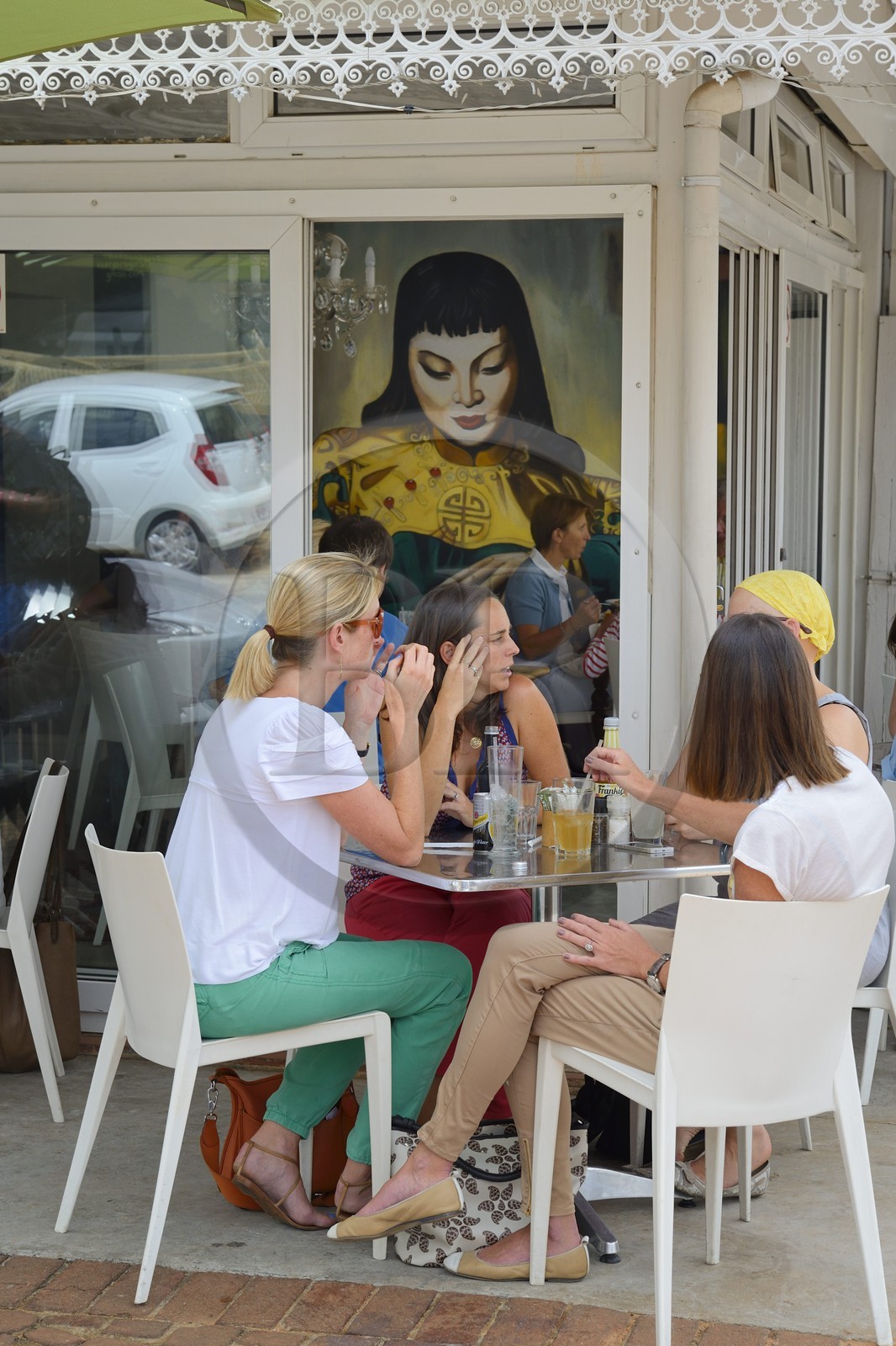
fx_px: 2241
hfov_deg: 22.6
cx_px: 448
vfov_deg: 33.4
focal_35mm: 60
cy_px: 673
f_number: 9
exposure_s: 1/250
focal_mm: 60
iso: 400
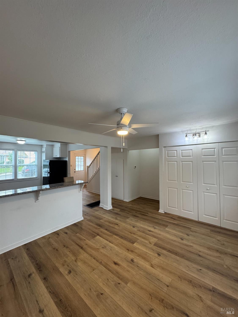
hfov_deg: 85.7
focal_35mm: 14
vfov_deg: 102.1
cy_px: 158
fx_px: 128
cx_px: 119
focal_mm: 2.22
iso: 250
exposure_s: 1/120
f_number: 2.2
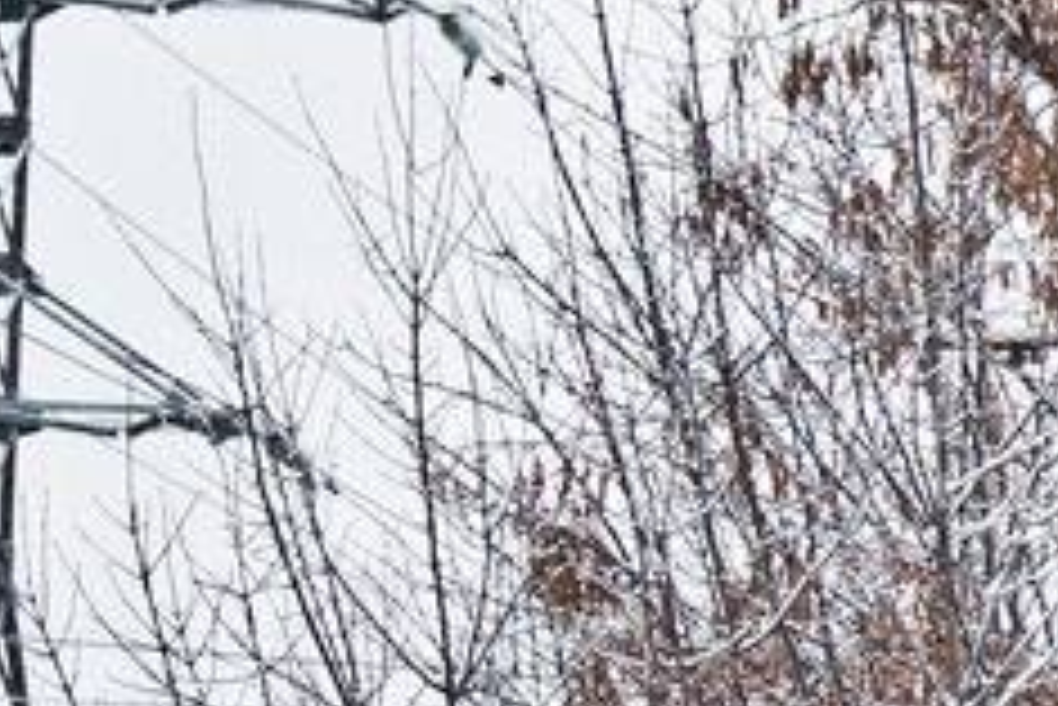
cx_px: 2319
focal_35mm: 474
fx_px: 13938
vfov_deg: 2.9
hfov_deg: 4.3
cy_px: 926
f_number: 4.5
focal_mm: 62
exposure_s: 1/320
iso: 200
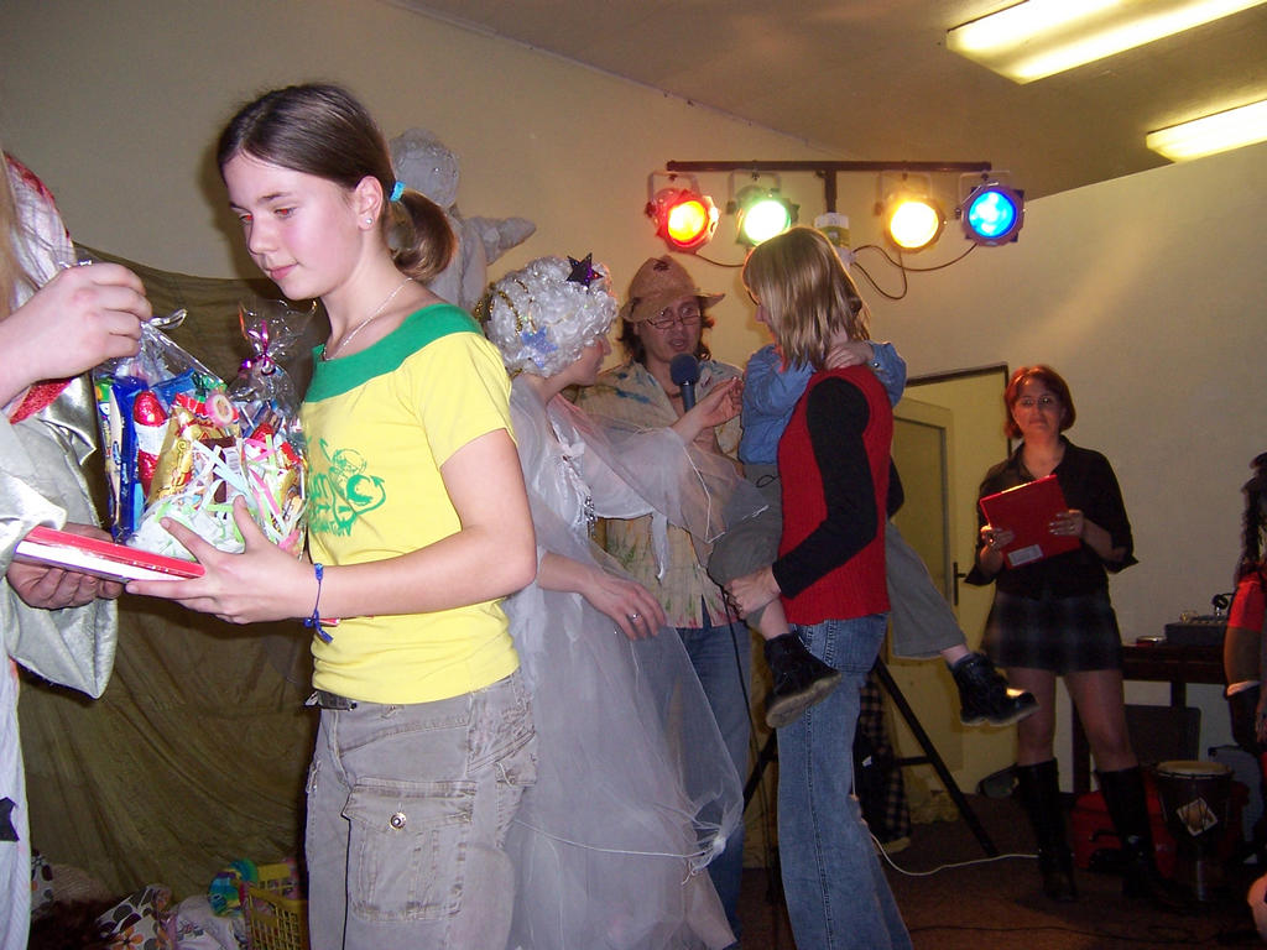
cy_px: 475
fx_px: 1208
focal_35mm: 33
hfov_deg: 55.4
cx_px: 634
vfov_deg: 42.9
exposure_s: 1/60
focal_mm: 5.5
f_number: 2.8
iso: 140
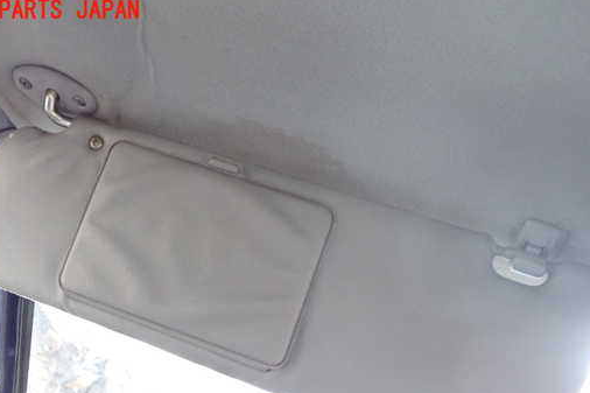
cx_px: 278
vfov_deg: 35.6
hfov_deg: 51.9
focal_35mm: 37
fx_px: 606
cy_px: 259
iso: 800
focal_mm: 5.4
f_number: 2.3
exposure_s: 1/30
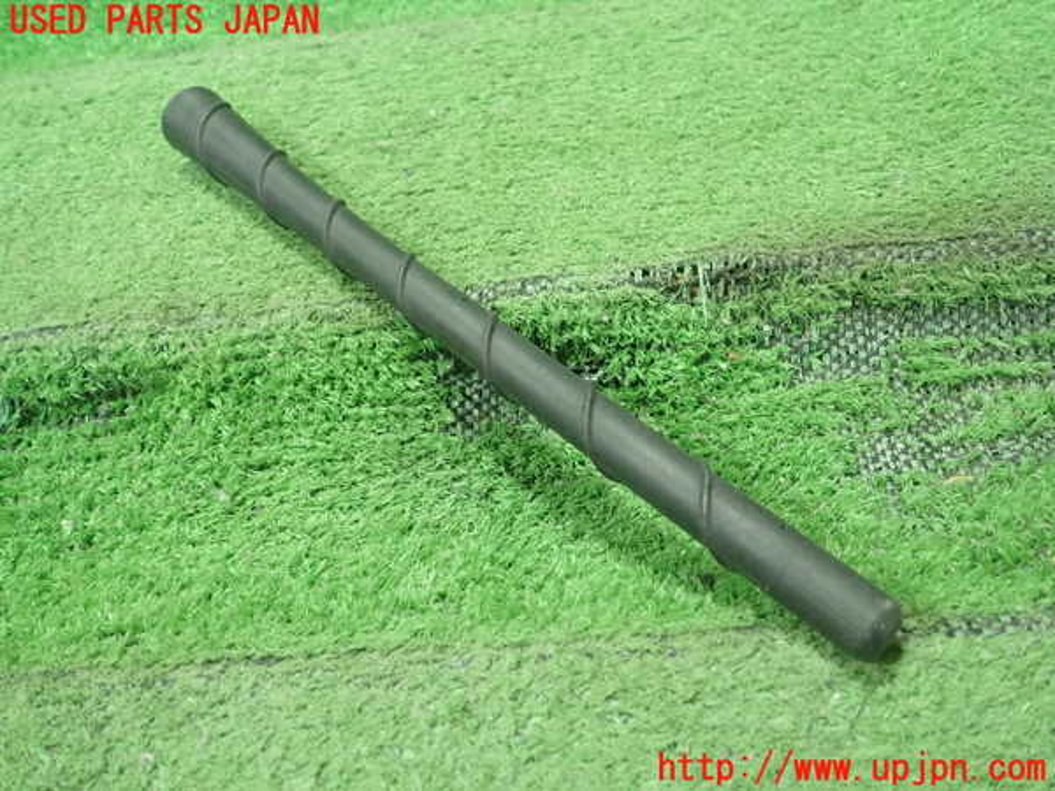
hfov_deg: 60.0
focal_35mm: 30
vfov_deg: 46.8
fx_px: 914
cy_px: 396
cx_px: 528
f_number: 2.3
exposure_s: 1/125
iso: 640
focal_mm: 5.5
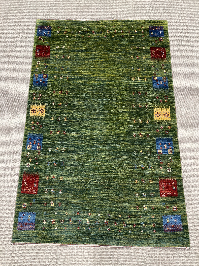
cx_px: 100
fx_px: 199
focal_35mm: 26
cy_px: 133
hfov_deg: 53.1
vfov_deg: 67.3
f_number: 1.5
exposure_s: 1/100
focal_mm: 5.7
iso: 80
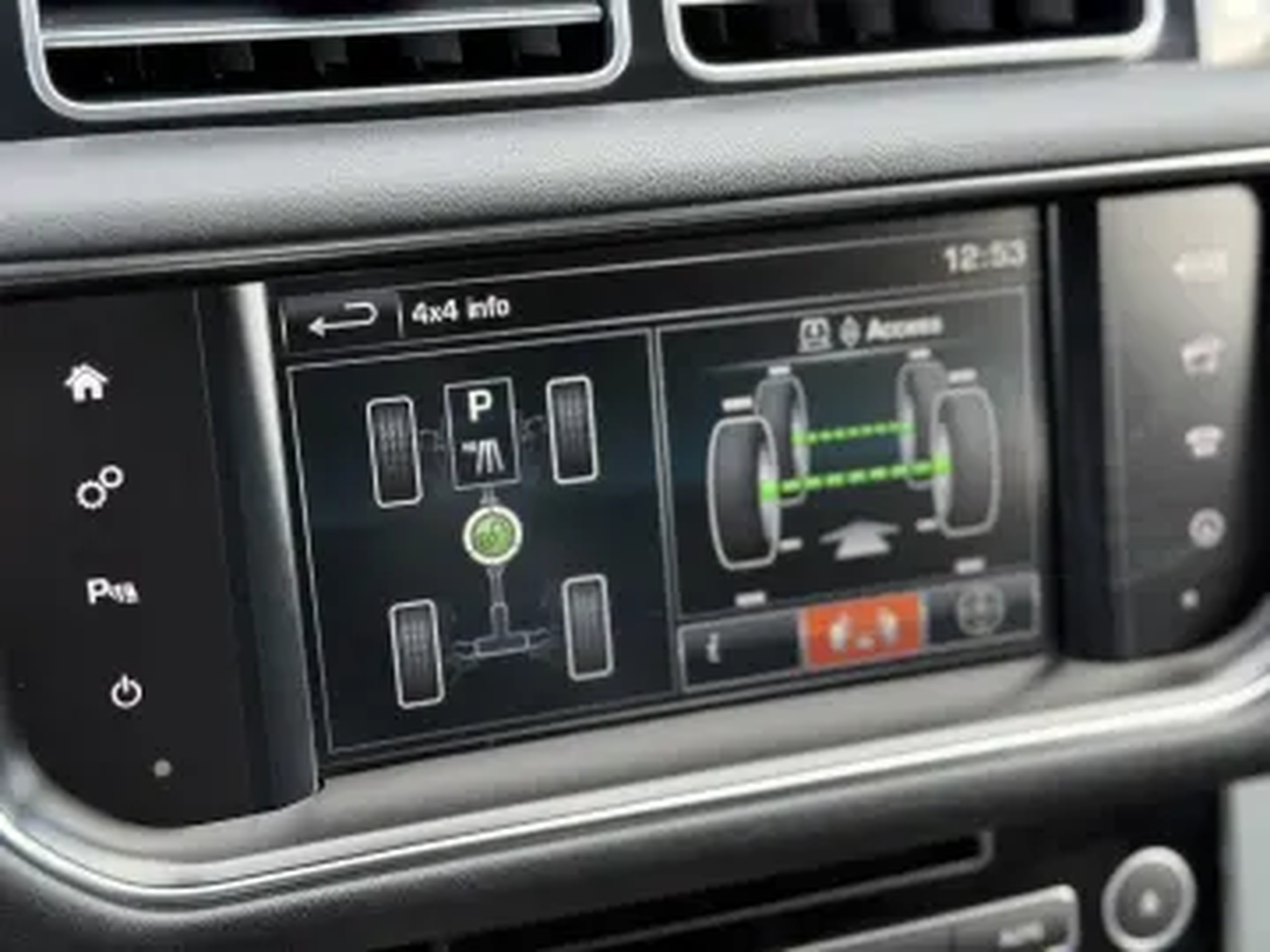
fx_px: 1761
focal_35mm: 48
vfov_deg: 30.3
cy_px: 476
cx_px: 635
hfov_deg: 39.7
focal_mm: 6.76
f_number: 1.78
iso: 80
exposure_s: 1/100
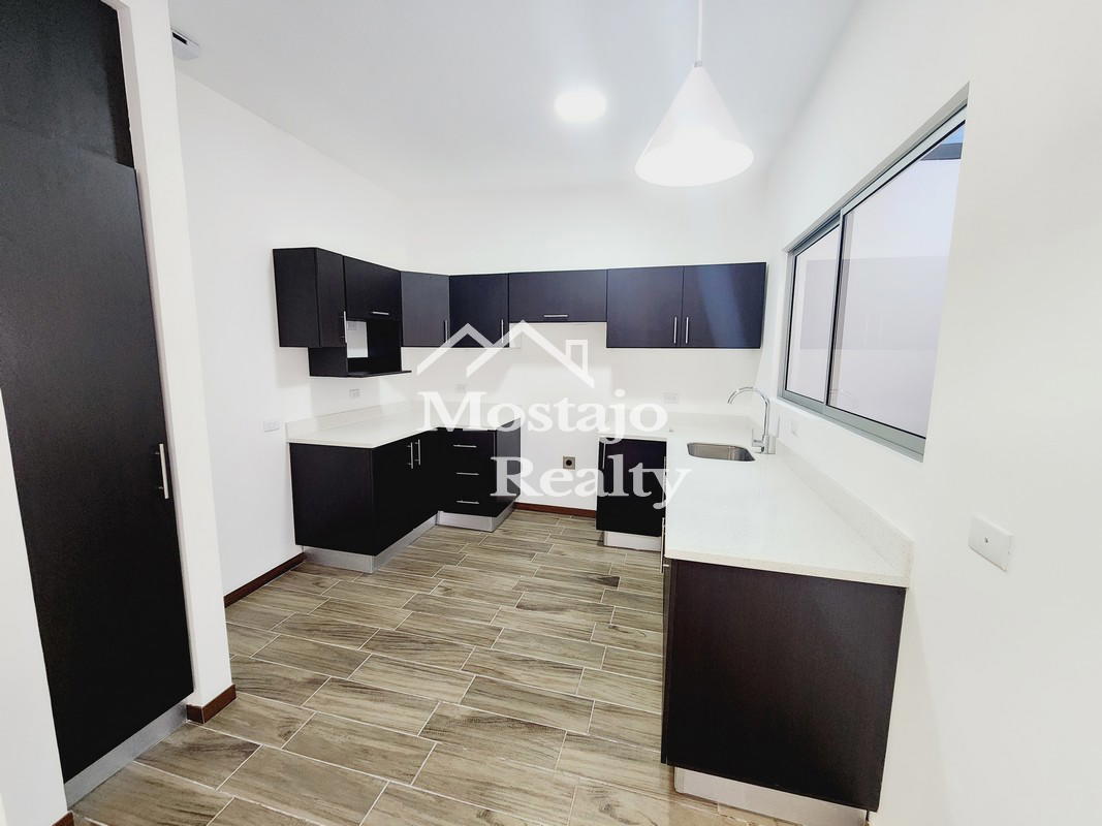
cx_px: 551
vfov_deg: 89.9
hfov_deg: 106.2
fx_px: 414
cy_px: 413
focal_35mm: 13
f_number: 2.2
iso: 250
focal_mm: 2.2
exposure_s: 1/60
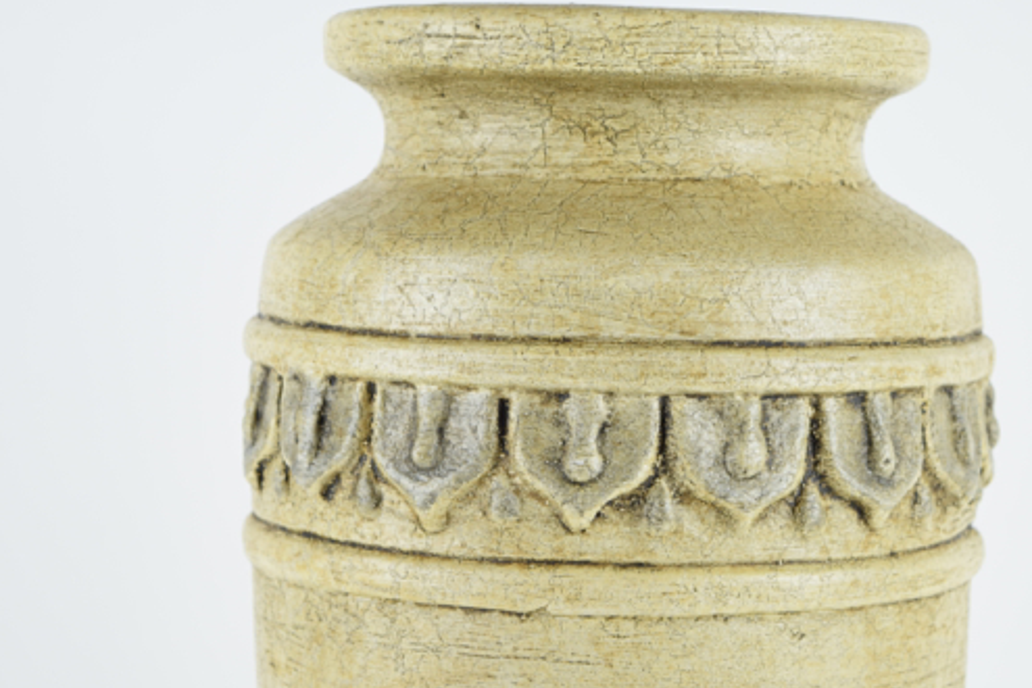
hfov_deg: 19.2
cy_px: 349
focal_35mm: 107
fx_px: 3057
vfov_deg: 12.8
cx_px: 571
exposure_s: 1/125
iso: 400
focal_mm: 55
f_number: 6.3
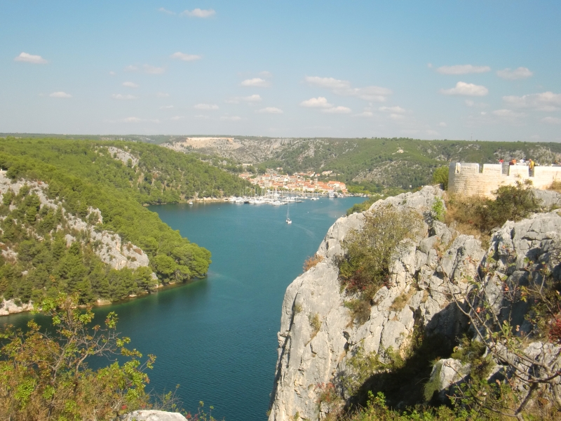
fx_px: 616
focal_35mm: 38
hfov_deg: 49.0
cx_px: 280
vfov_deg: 37.7
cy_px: 210
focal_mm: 6.66
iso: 100
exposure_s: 1/200
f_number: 8.9
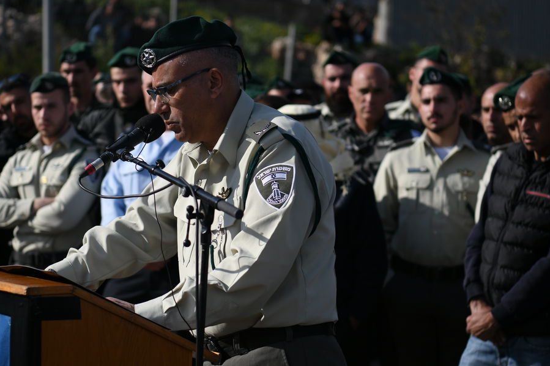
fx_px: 1665
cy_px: 197
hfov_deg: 18.7
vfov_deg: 12.6
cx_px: 237
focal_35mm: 109
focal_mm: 70
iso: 125
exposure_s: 1/3200
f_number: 3.2
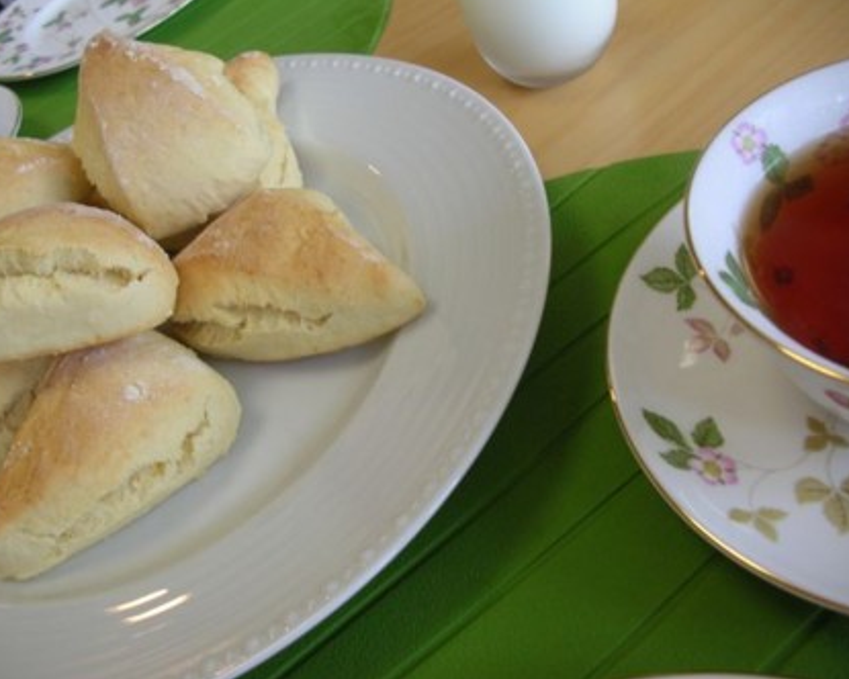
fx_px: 930
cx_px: 401
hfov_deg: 49.1
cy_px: 338
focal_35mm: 37
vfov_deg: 40.1
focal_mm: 5.8
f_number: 2.8
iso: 50
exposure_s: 1/17.2
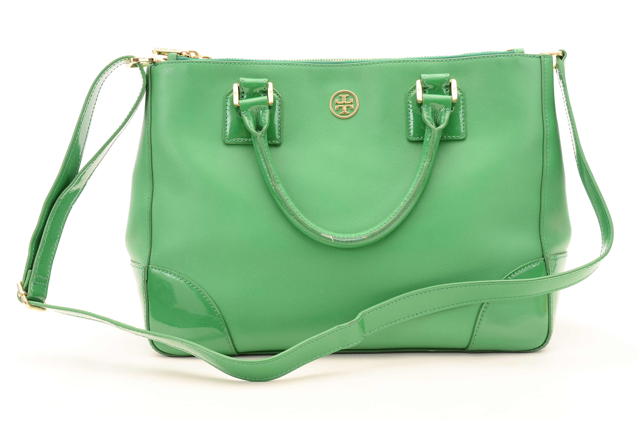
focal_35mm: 57
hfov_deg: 35.1
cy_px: 211
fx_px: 1008
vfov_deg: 23.7
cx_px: 319
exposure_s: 1/60
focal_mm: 38
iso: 320
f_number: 10
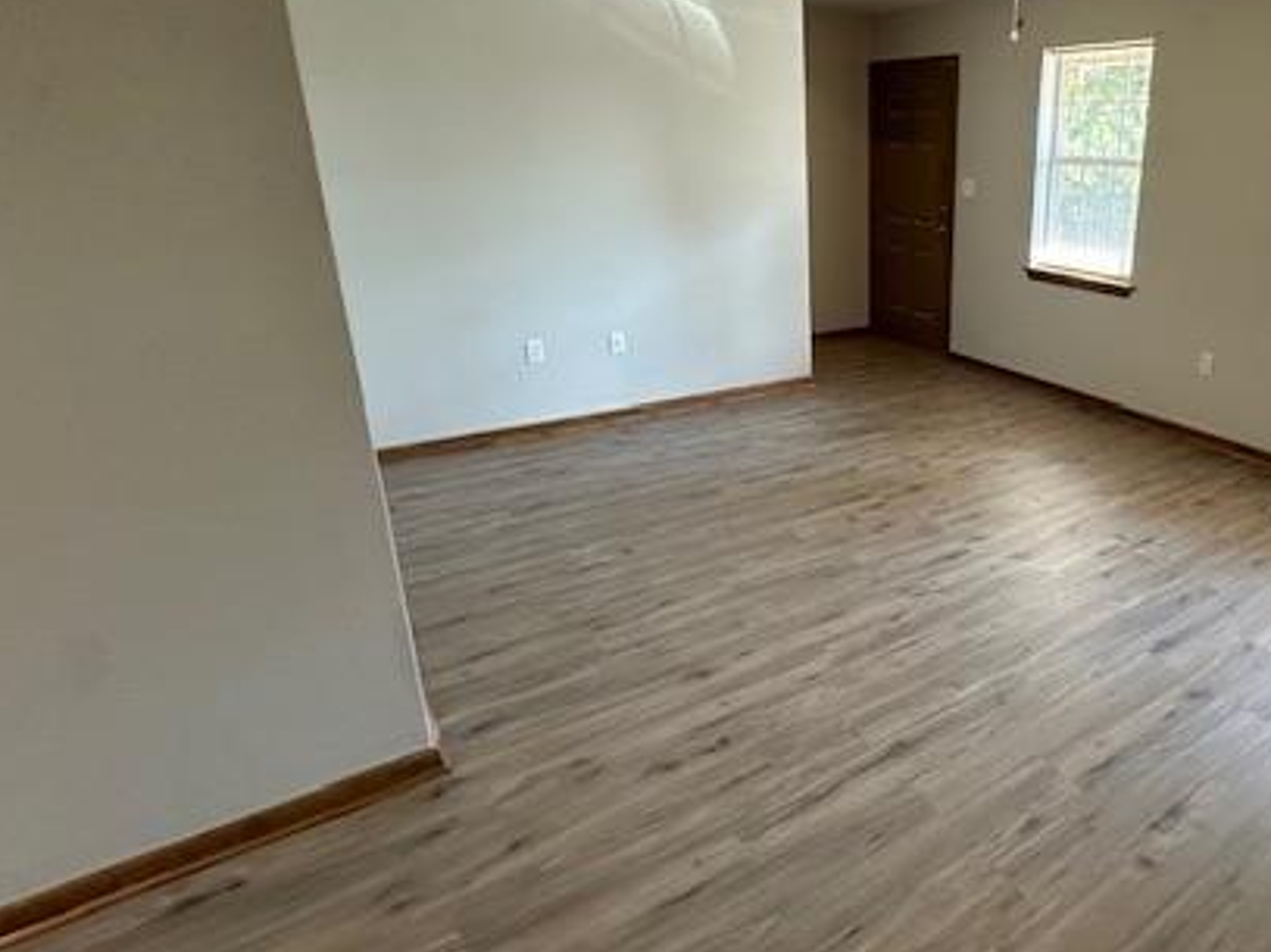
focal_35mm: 22
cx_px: 965
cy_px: 406
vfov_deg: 60.8
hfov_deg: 70.8
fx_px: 808
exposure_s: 1/60
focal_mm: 2.22
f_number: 2.2
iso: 320
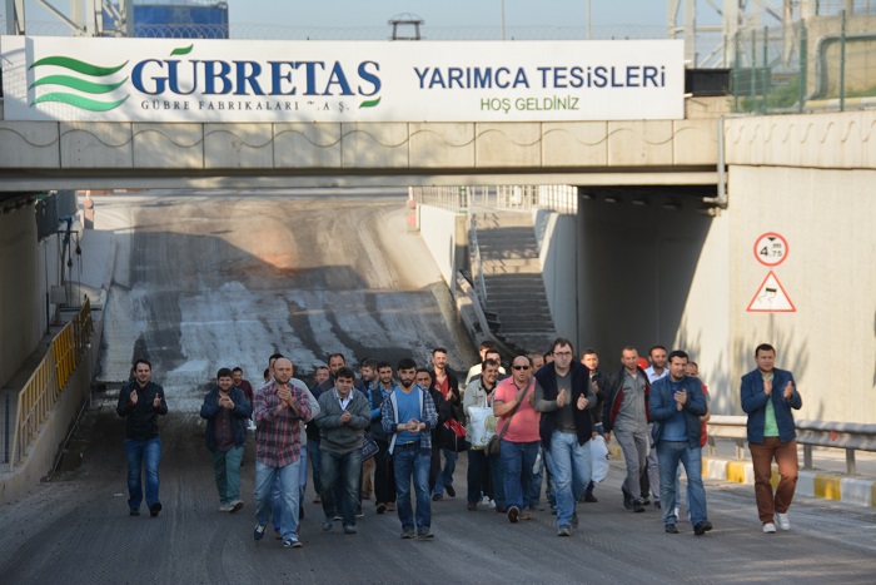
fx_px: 2555
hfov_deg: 19.5
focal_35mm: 105
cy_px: 292
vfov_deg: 13.0
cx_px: 438
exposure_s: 1/250
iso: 100
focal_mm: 70
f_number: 5
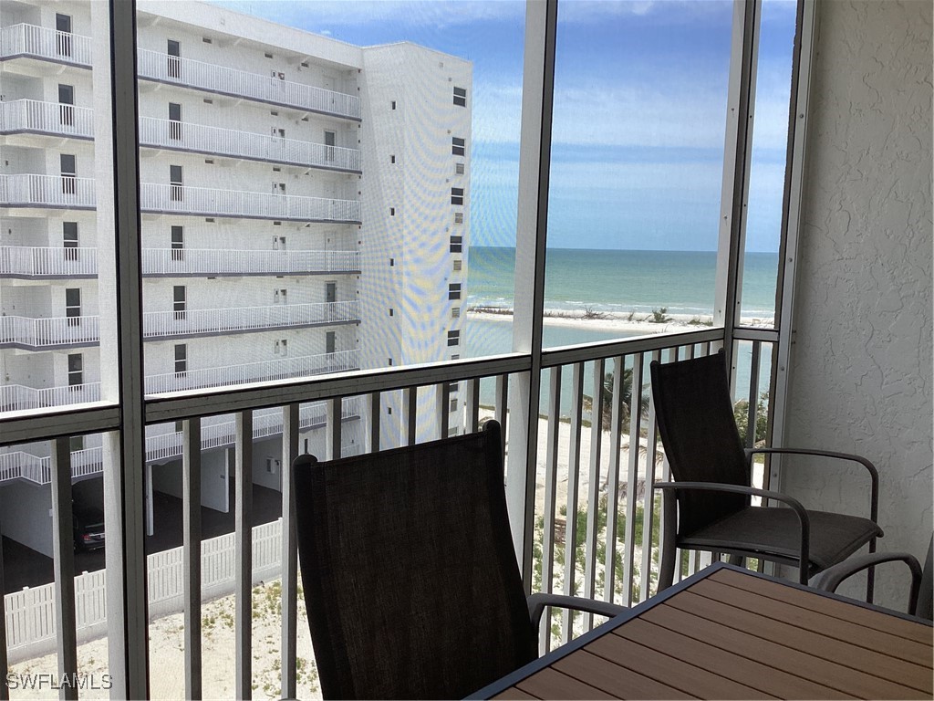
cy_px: 350
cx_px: 467
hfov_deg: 58.4
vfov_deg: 45.4
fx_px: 836
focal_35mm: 31
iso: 25
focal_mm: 3.3
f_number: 2.4
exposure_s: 1/905
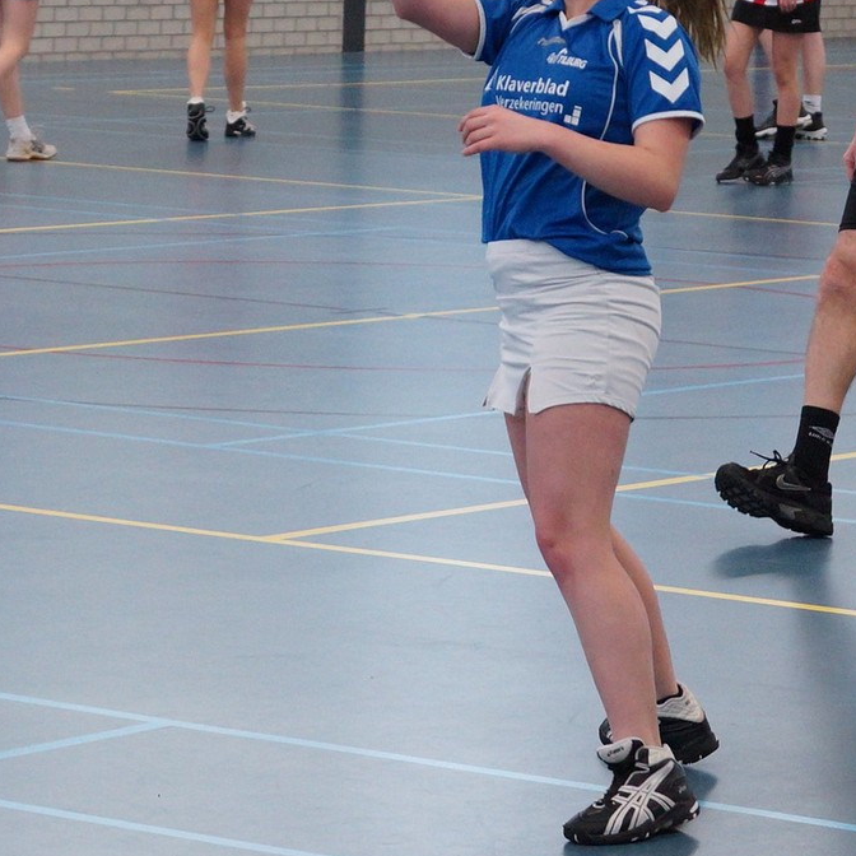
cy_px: 213
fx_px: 2714
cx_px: 428
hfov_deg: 17.9
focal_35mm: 97
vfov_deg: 17.8
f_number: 3.5
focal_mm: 50
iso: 1250
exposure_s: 1/250
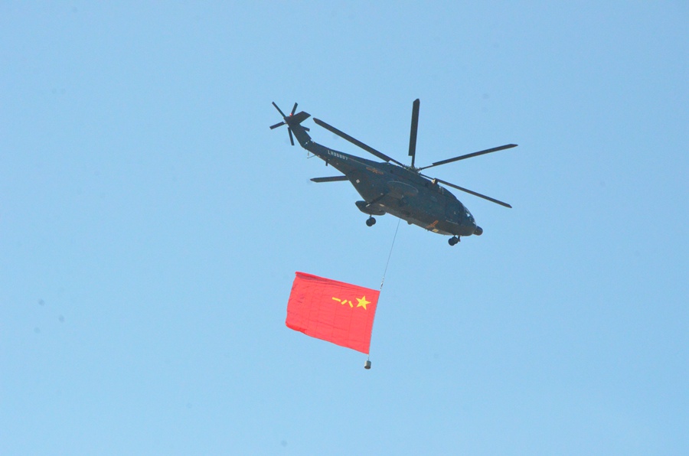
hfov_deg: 6.9
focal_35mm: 300
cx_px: 344
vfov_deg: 4.6
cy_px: 228
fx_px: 5729
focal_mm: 200
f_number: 16
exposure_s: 1/4000
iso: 6400
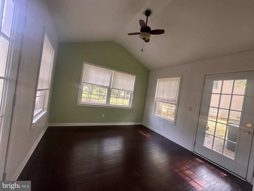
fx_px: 103
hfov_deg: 102.1
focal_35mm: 14
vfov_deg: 85.7
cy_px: 96
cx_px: 127
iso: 250
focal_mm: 2.22
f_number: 2.2
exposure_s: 1/120
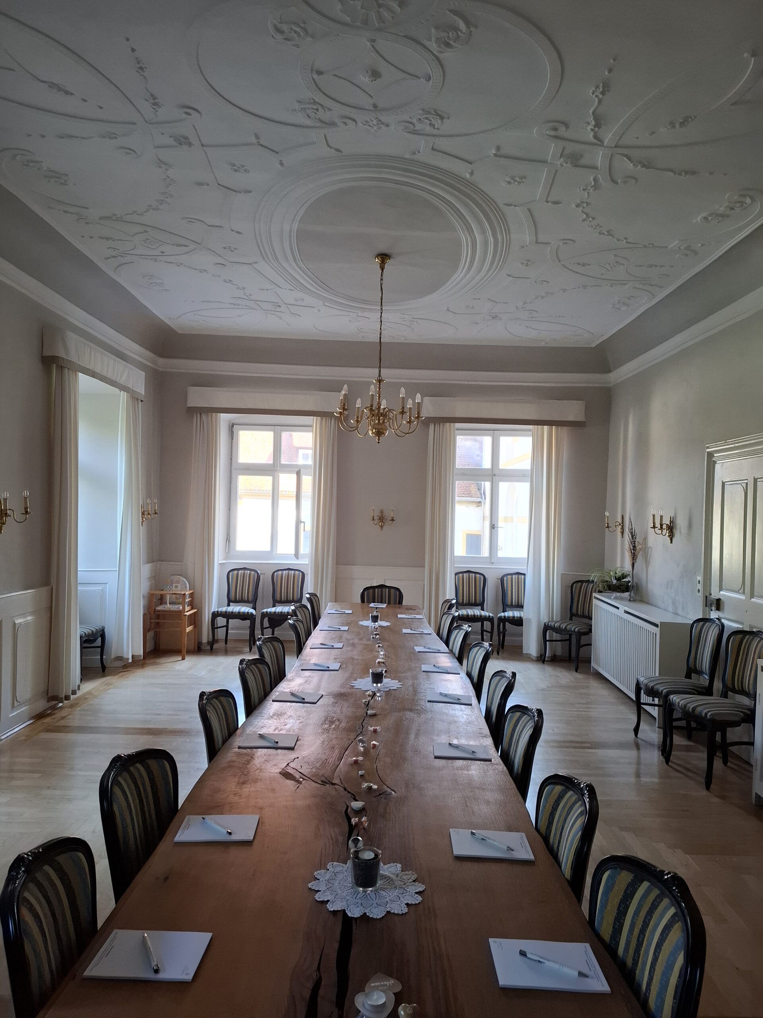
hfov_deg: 58.9
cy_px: 509
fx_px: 676
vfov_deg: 73.9
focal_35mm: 23
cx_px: 382
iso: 250
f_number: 1.8
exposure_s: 1/100
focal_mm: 5.54
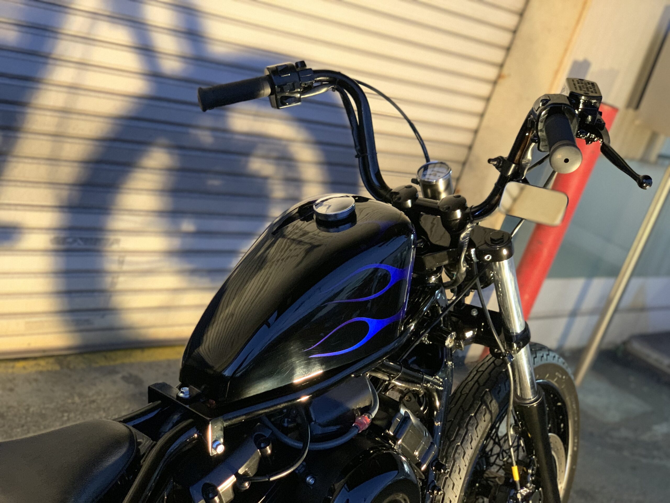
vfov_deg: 28.0
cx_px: 335
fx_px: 1006
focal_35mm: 52
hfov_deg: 36.8
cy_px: 252
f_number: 2.4
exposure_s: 1/30
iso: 640
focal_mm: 6
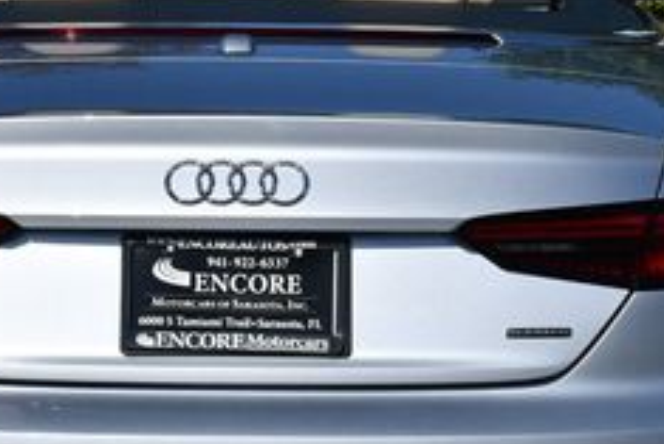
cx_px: 229
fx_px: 3617
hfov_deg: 10.5
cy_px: 192
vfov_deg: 7.0
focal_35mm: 196
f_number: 11
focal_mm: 36
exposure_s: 1/500
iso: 100
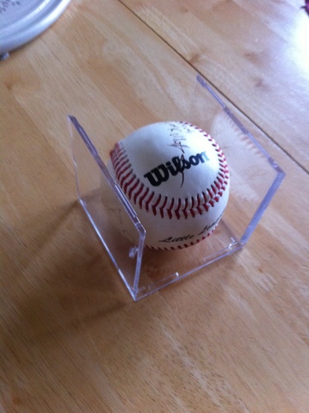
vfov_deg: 52.7
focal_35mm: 35
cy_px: 206
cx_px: 154
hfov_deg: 40.6
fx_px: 417
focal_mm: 3.85
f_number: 2.8
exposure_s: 1/15
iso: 250
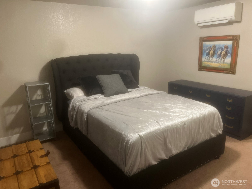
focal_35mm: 26
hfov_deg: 67.3
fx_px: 189
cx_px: 126
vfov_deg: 53.1
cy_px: 94
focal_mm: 5.7
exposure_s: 1/40
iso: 400
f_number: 1.5
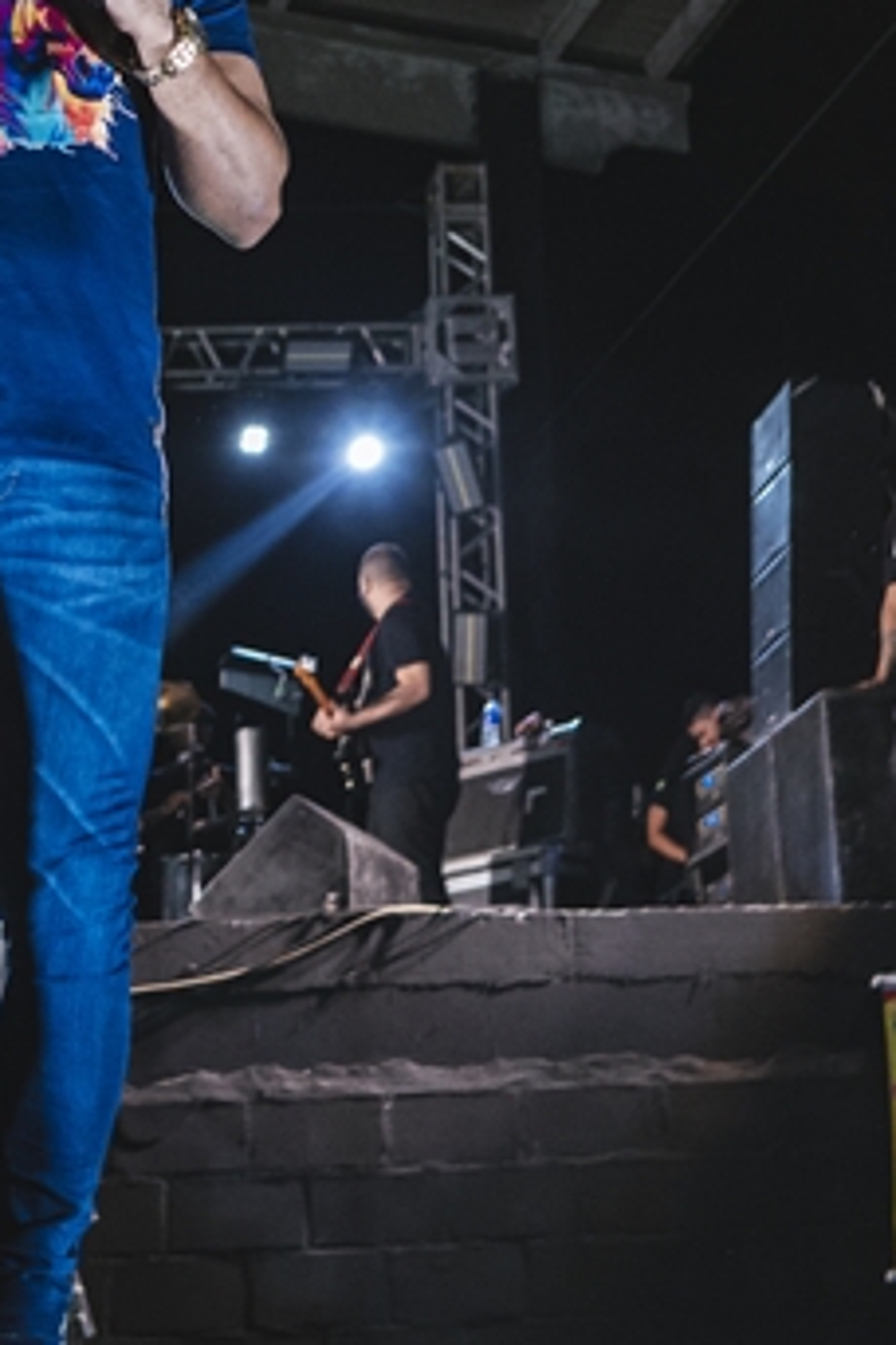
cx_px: 24
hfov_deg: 17.1
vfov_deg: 24.9
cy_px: 49
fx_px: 2912
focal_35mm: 78
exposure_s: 1/500
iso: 2500
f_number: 2.5
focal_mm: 24
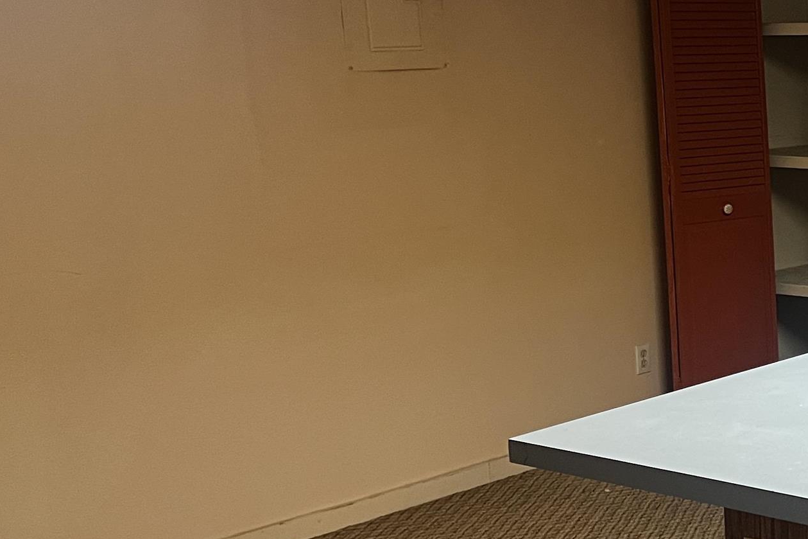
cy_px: 267
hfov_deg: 27.0
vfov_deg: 20.6
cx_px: 964
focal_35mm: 66
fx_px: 1481
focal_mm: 5.7
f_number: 1.5
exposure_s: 1/60
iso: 320
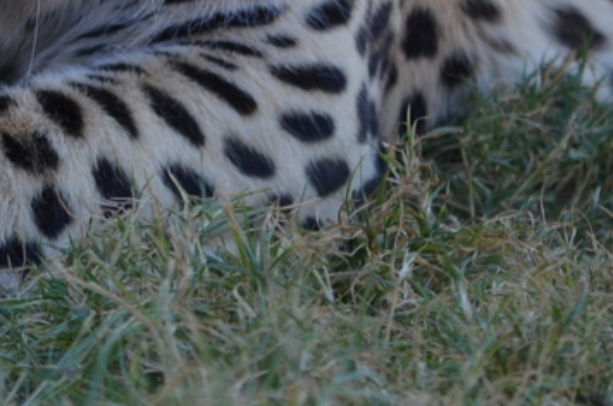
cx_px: 100
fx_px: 25632
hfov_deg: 1.4
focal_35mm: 1508
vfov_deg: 0.9
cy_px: -263
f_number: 5.6
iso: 450
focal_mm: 280
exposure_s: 1/250
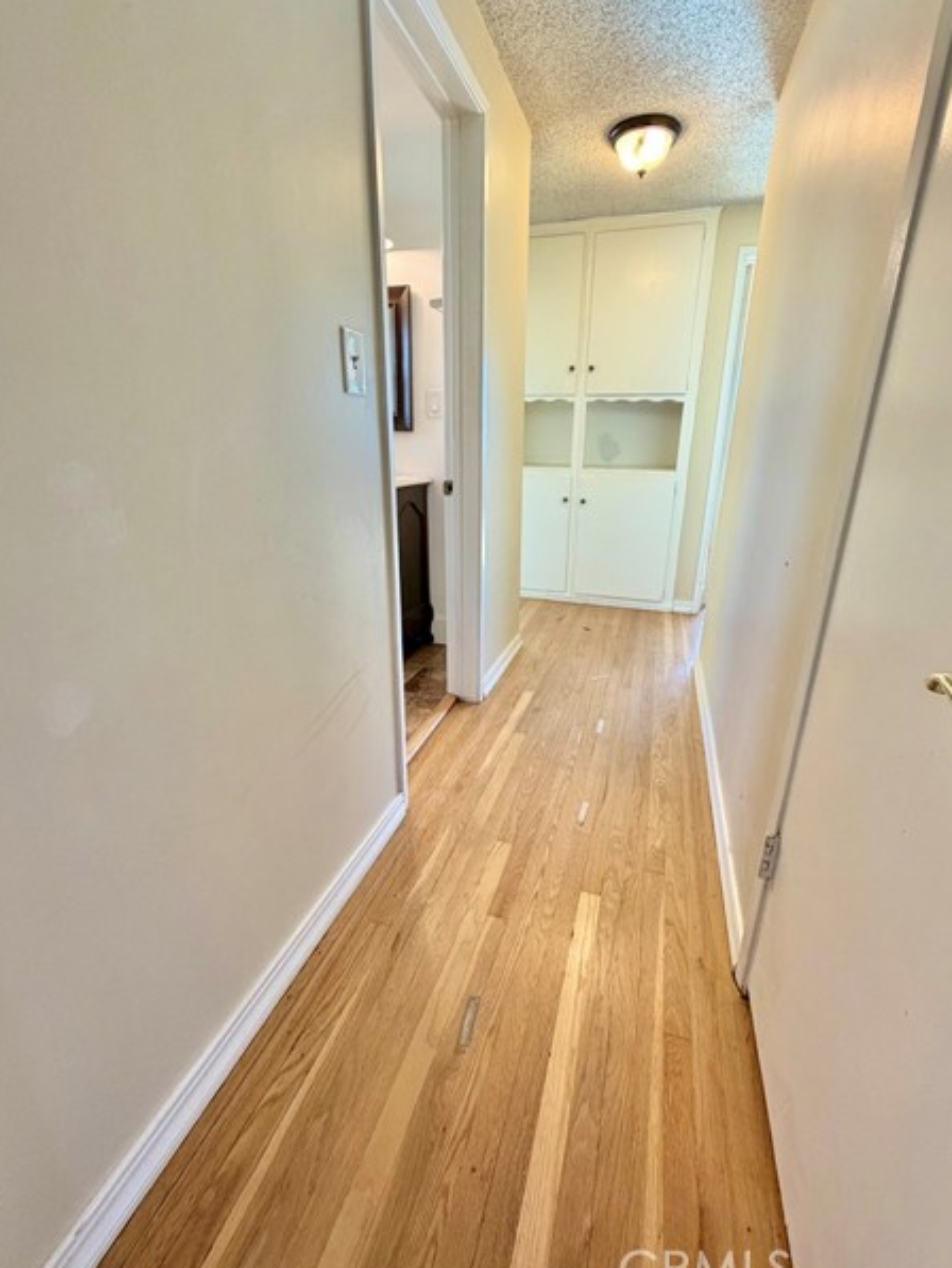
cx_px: 495
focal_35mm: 15
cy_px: 620
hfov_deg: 81.7
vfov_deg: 98.1
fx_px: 550
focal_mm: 2.22
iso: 200
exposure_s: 1/120
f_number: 2.2
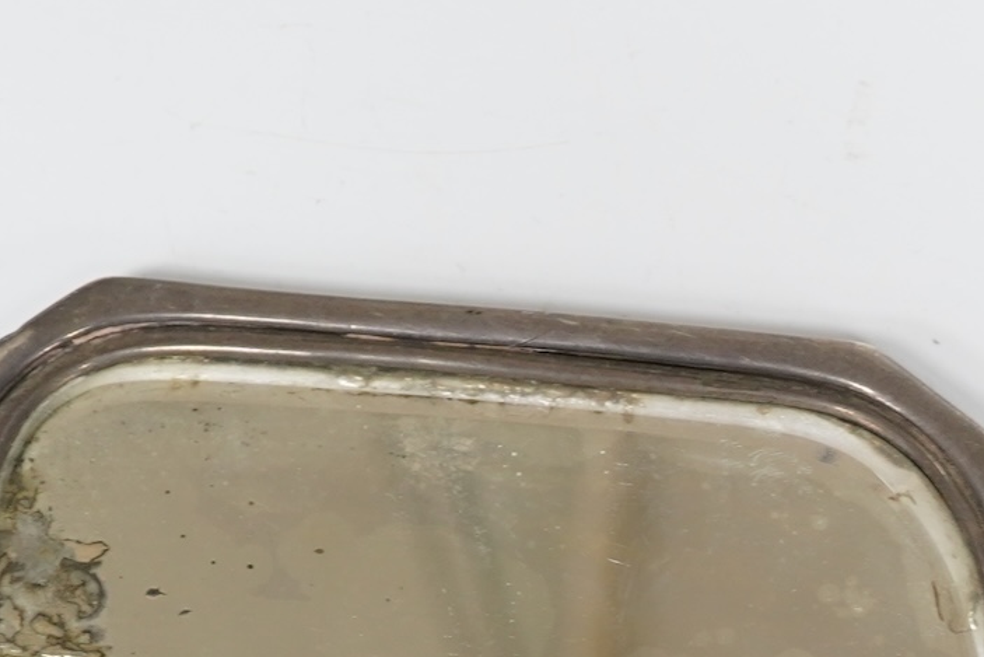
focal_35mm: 126
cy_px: 860
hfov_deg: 15.9
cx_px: 985
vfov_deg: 10.6
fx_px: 3444
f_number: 5
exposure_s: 1/40
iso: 800
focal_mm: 30
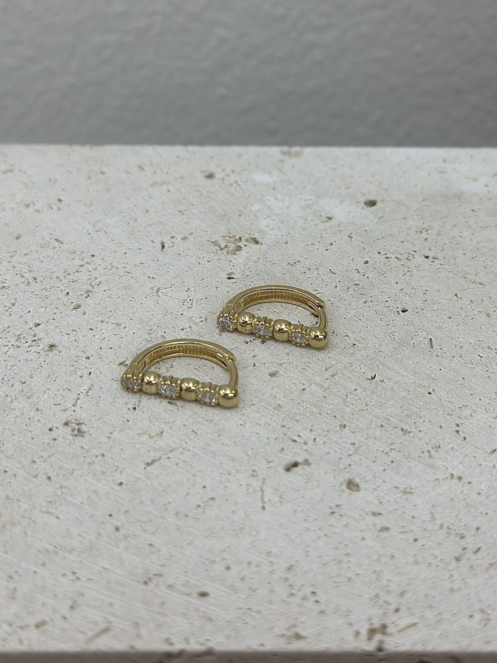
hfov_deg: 30.3
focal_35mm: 48
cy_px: 332
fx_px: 919
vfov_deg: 39.7
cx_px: 248
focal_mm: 6.86
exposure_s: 1/577
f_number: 1.78
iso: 80
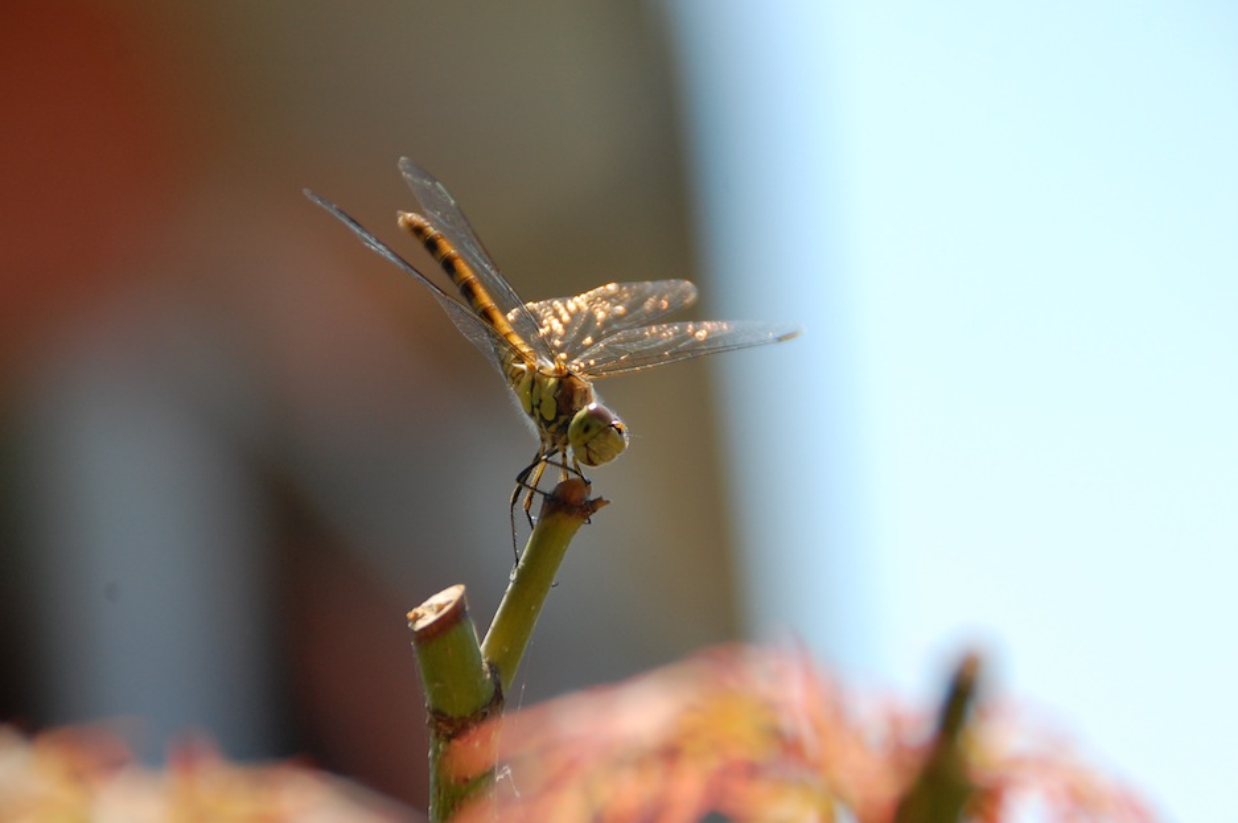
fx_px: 11269
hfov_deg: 6.3
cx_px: 595
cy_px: 442
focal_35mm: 328
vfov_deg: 4.2
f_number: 6.3
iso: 400
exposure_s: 1/800
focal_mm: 200
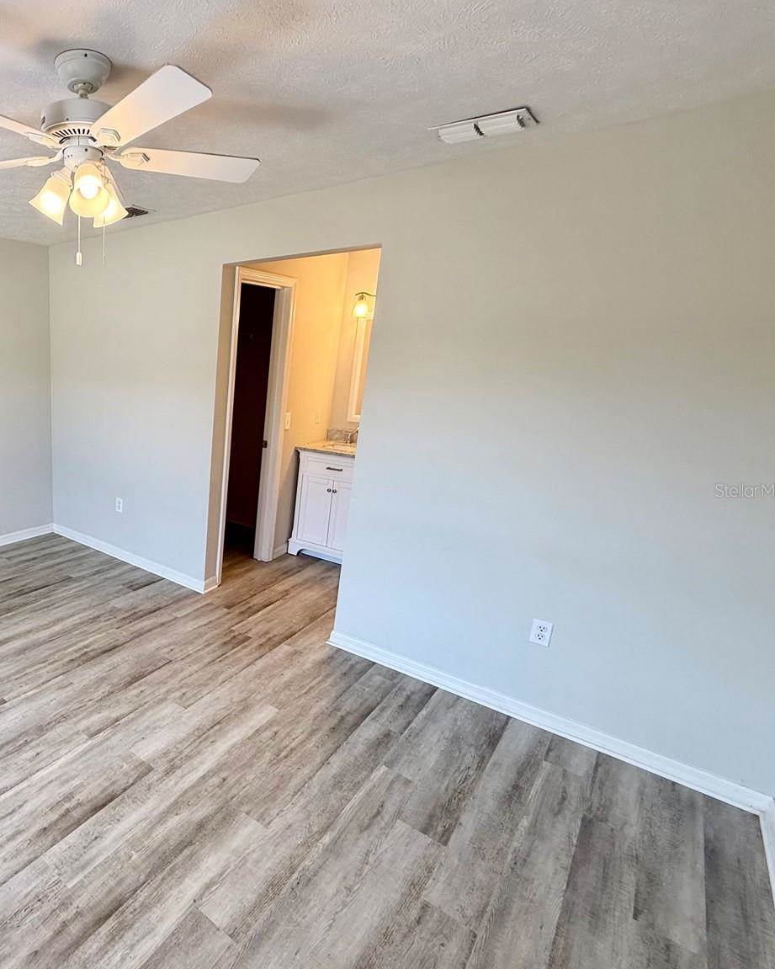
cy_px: 490
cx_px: 121
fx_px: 545
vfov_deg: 83.3
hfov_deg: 62.7
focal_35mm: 19
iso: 100
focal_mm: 2.22
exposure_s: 1/120
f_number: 2.2
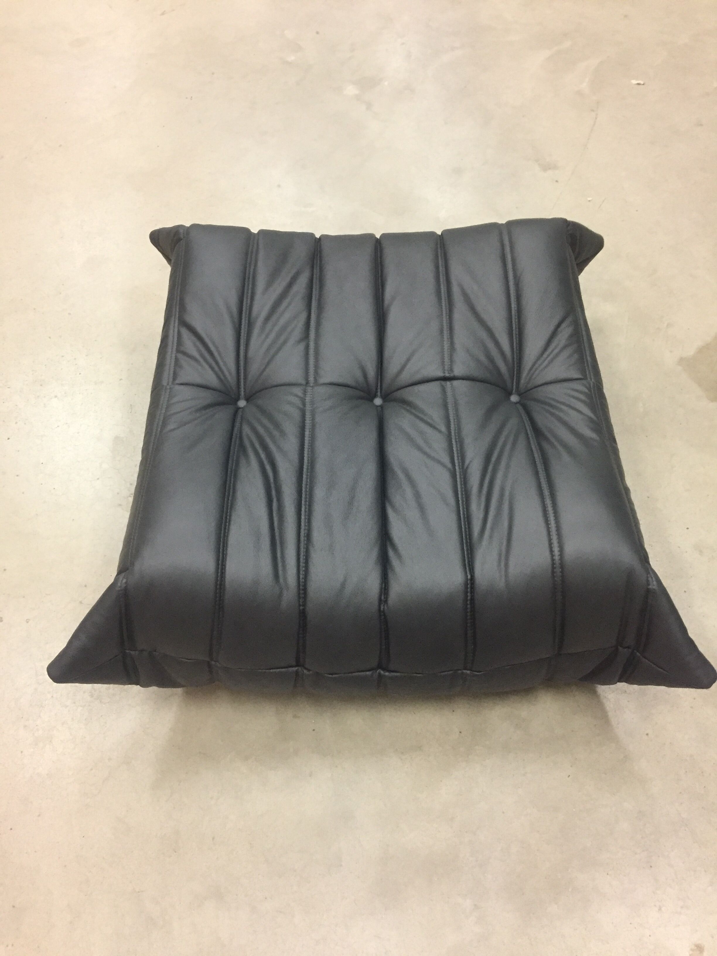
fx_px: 801
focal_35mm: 29
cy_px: 478
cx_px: 358
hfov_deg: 48.2
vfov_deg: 61.7
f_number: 2.2
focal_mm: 4.15
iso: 250
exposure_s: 1/25
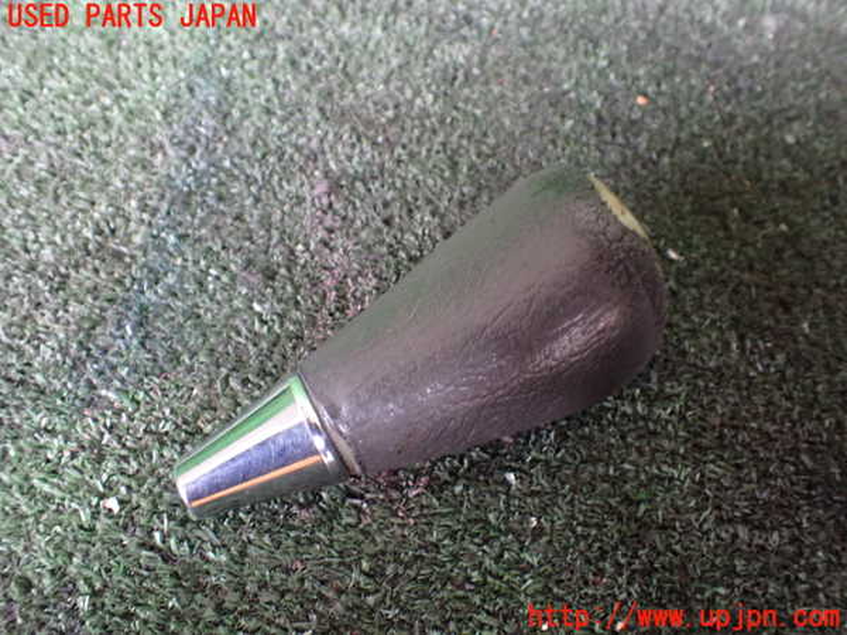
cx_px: 424
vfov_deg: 46.8
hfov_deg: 60.0
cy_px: 318
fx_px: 734
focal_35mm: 30
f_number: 2.3
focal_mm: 5.4
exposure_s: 1/50
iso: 800
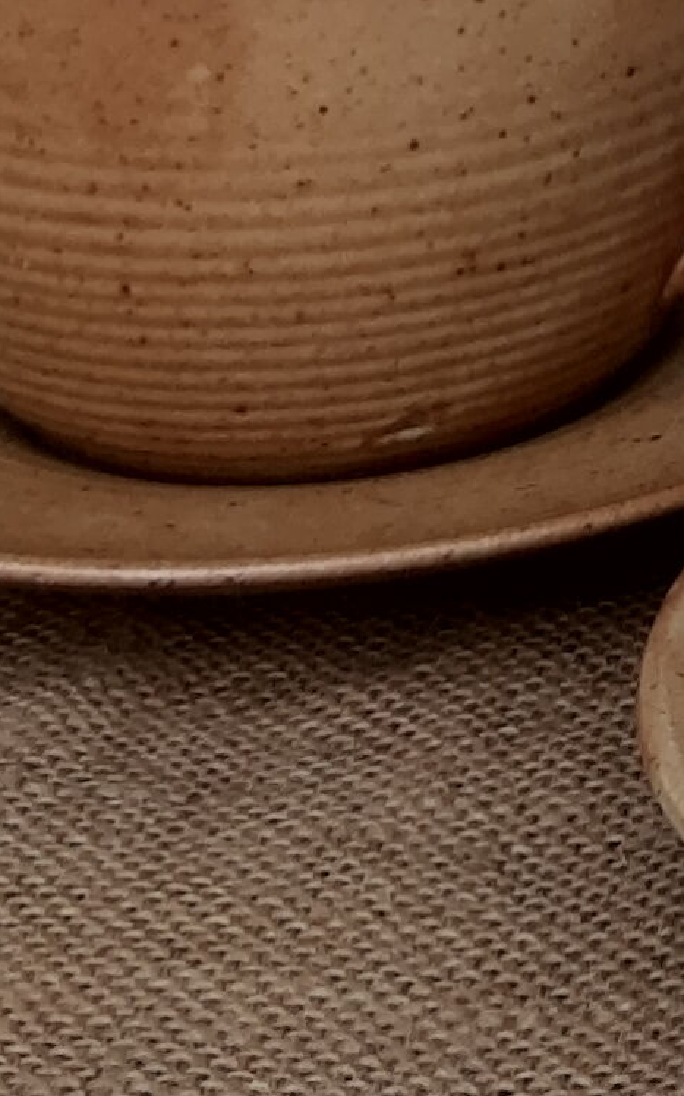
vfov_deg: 12.7
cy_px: -845
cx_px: 1589
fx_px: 4507
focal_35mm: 151
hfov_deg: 8.1
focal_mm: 3.95
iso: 50
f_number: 1.8
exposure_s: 1/246
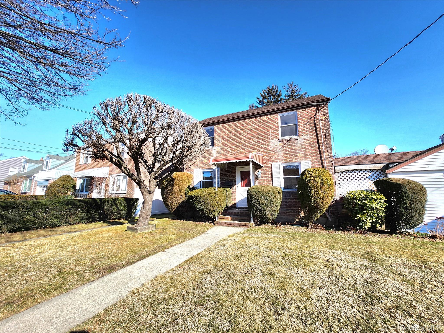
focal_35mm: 13
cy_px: 166
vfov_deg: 89.9
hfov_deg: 106.2
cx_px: 222
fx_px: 167
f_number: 2.2
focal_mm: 1.74
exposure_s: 1/909
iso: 32
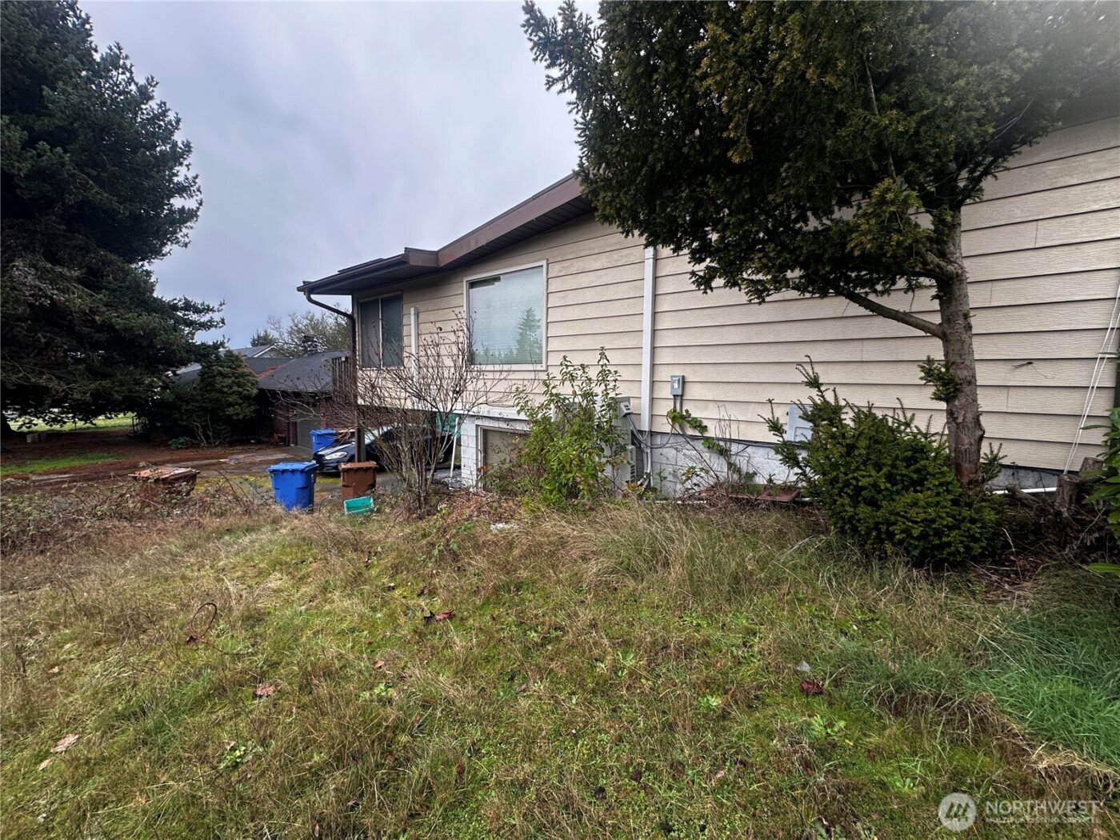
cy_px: 420
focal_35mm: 14
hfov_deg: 102.1
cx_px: 560
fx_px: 453
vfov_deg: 85.7
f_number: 2.2
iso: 64
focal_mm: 2.22
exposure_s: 1/99
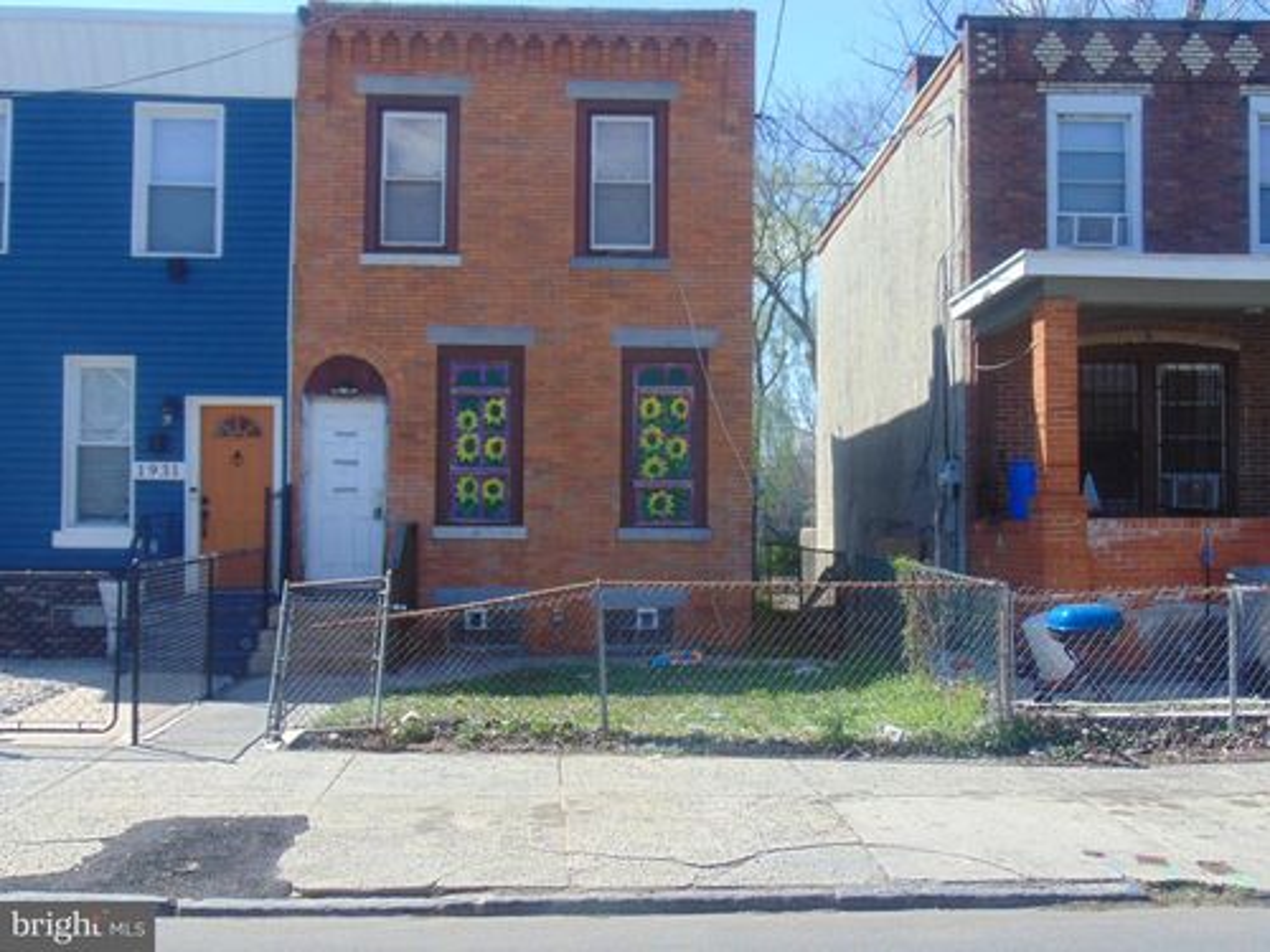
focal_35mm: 35
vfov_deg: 40.7
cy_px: 476
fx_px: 1284
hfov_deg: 52.6
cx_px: 635
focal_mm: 6.3
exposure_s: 1/640
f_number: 3.2
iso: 80
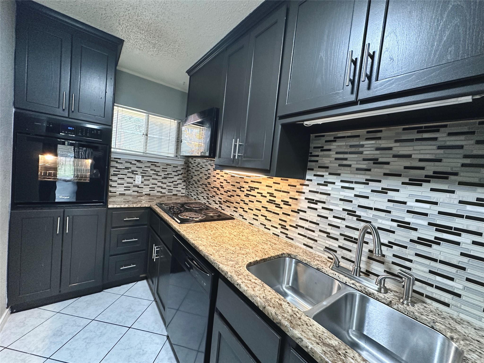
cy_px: 182
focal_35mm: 14
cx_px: 242
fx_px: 196
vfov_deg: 85.7
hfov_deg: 102.1
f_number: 2.2
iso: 400
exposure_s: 1/60
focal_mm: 2.22
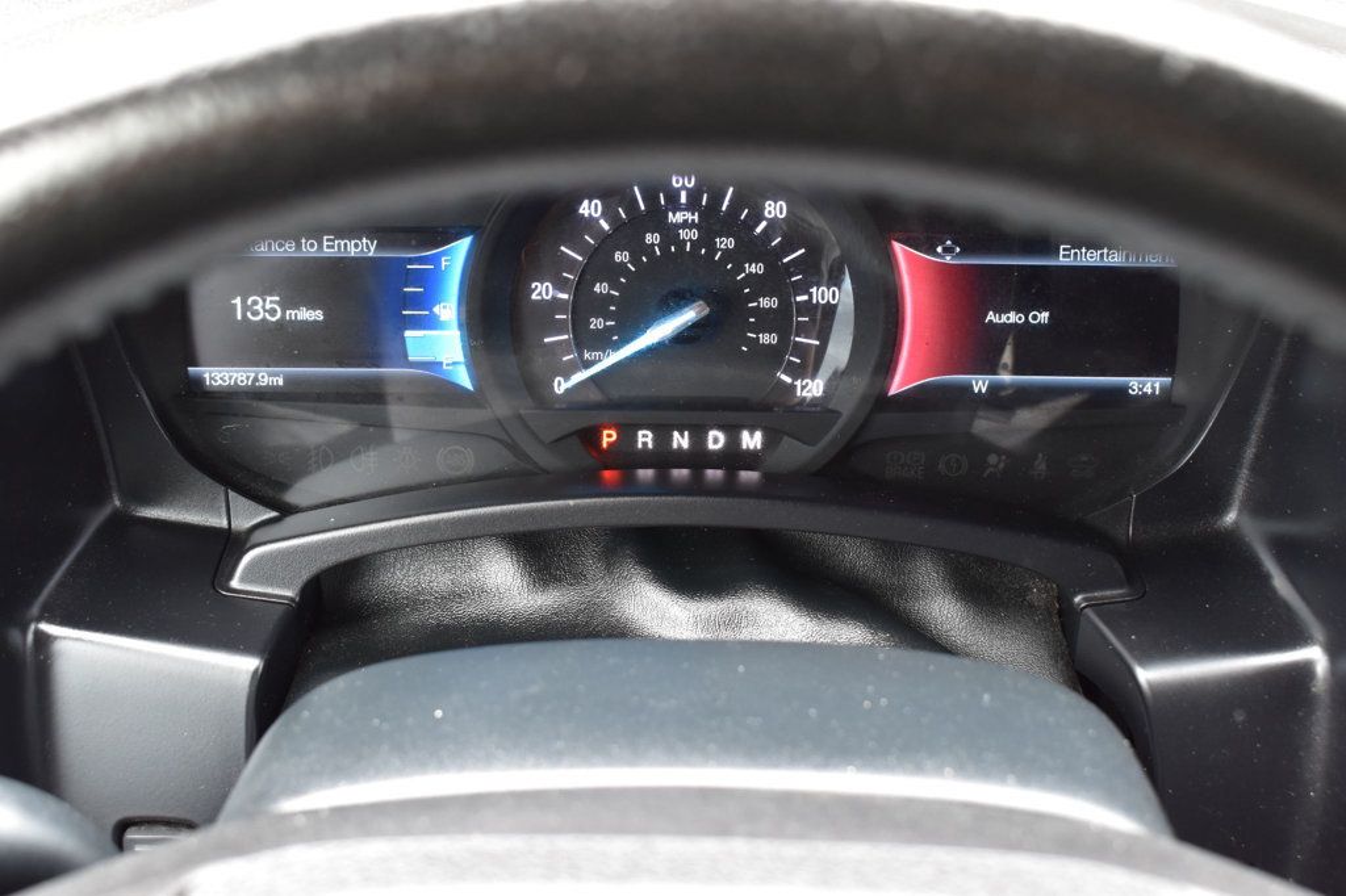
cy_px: 448
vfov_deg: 28.9
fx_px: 1738
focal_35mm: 46
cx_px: 673
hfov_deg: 42.3
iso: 720
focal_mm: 31
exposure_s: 1/15
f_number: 6.3
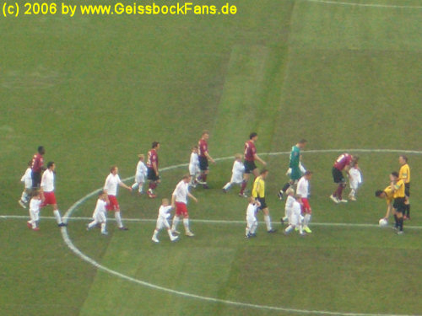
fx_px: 1280
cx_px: 211
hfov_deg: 18.7
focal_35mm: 105
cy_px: 158
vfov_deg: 14.1
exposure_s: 1/125
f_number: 4.8
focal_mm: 17.4
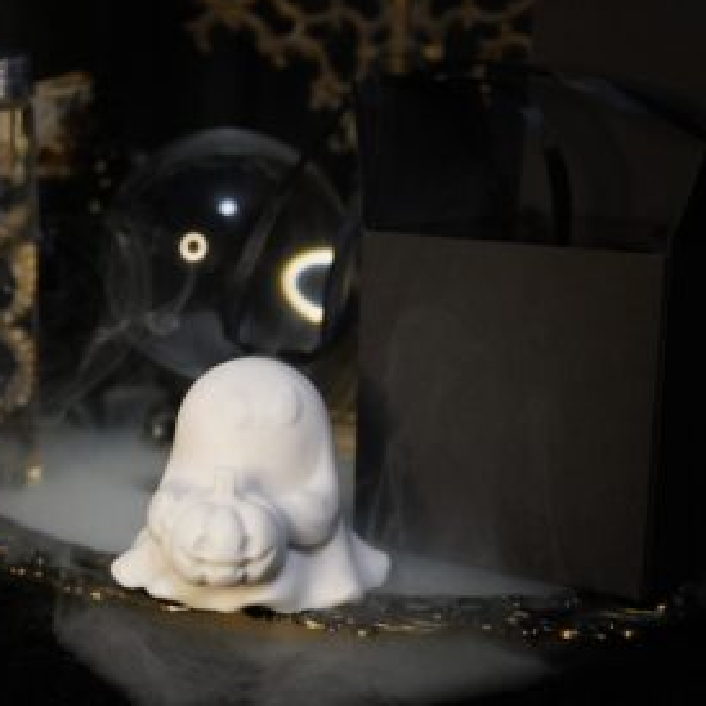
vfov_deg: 28.3
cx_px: 219
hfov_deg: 28.1
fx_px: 1400
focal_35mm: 61
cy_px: 350
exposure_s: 1/60
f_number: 4
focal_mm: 31
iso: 3200
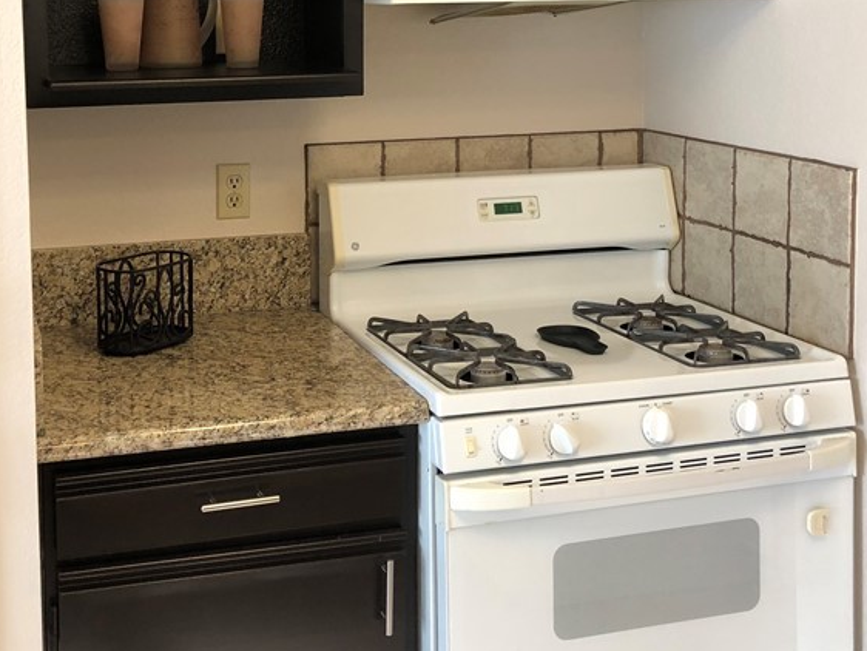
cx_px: 287
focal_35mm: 51
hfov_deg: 37.1
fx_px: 1278
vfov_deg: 27.7
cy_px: 91
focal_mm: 3.99
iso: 40
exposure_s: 1/20
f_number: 1.8
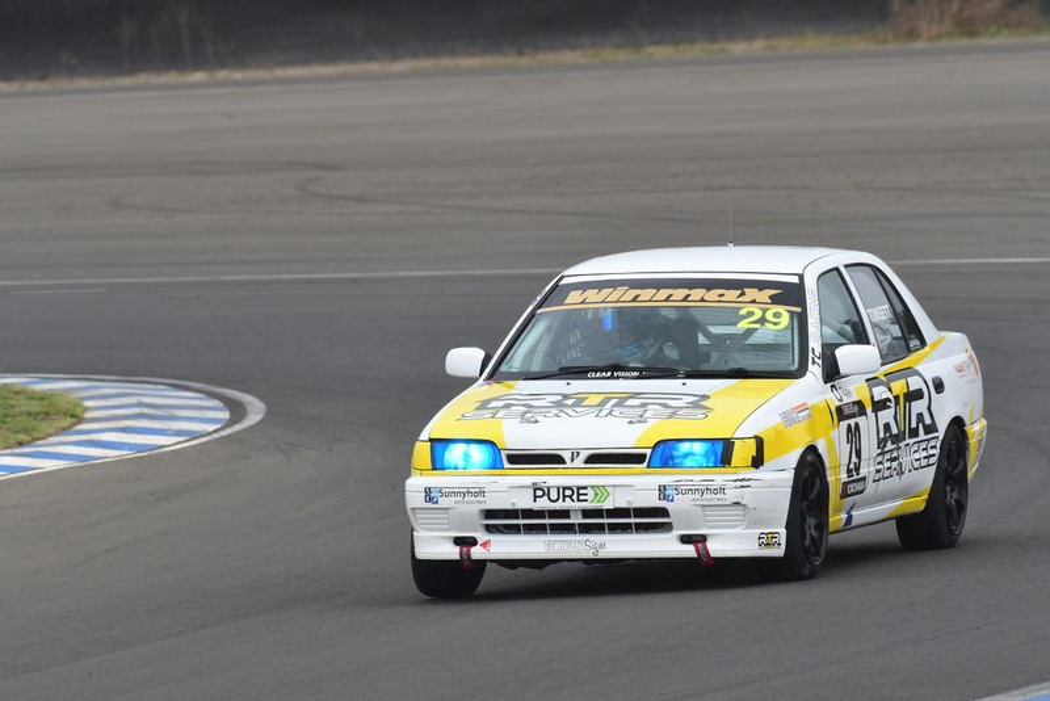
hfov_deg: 2.7
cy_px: 350
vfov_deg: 1.8
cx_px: 525
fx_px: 21882
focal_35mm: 750
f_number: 10
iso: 640
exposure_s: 1/640
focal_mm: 500
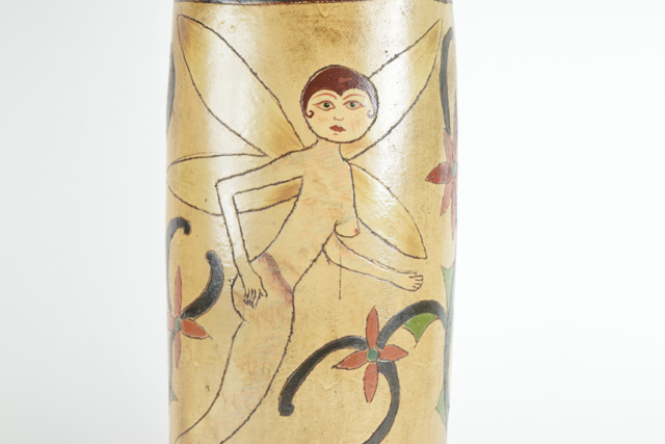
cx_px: 332
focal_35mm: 72
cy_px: 222
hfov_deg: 28.1
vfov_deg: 18.9
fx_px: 1330
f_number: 8
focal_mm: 48
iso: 800
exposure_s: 1/125
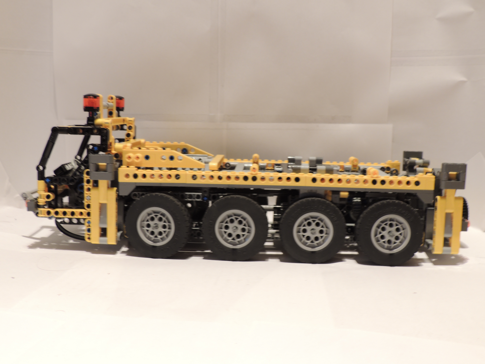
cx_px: 242
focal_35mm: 40
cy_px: 182
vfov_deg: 36.0
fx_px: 560
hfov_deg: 46.8
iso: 100
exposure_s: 1/1.6
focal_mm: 7.1
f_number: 3.7
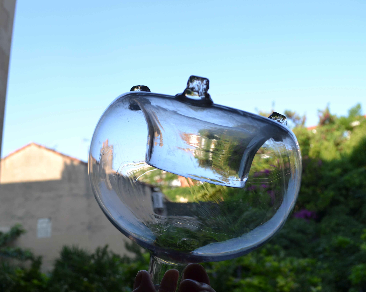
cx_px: 172
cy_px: 143
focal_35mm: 31
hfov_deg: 57.1
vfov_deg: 47.1
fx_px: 336
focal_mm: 18
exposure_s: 1/160
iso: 100
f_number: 5.6
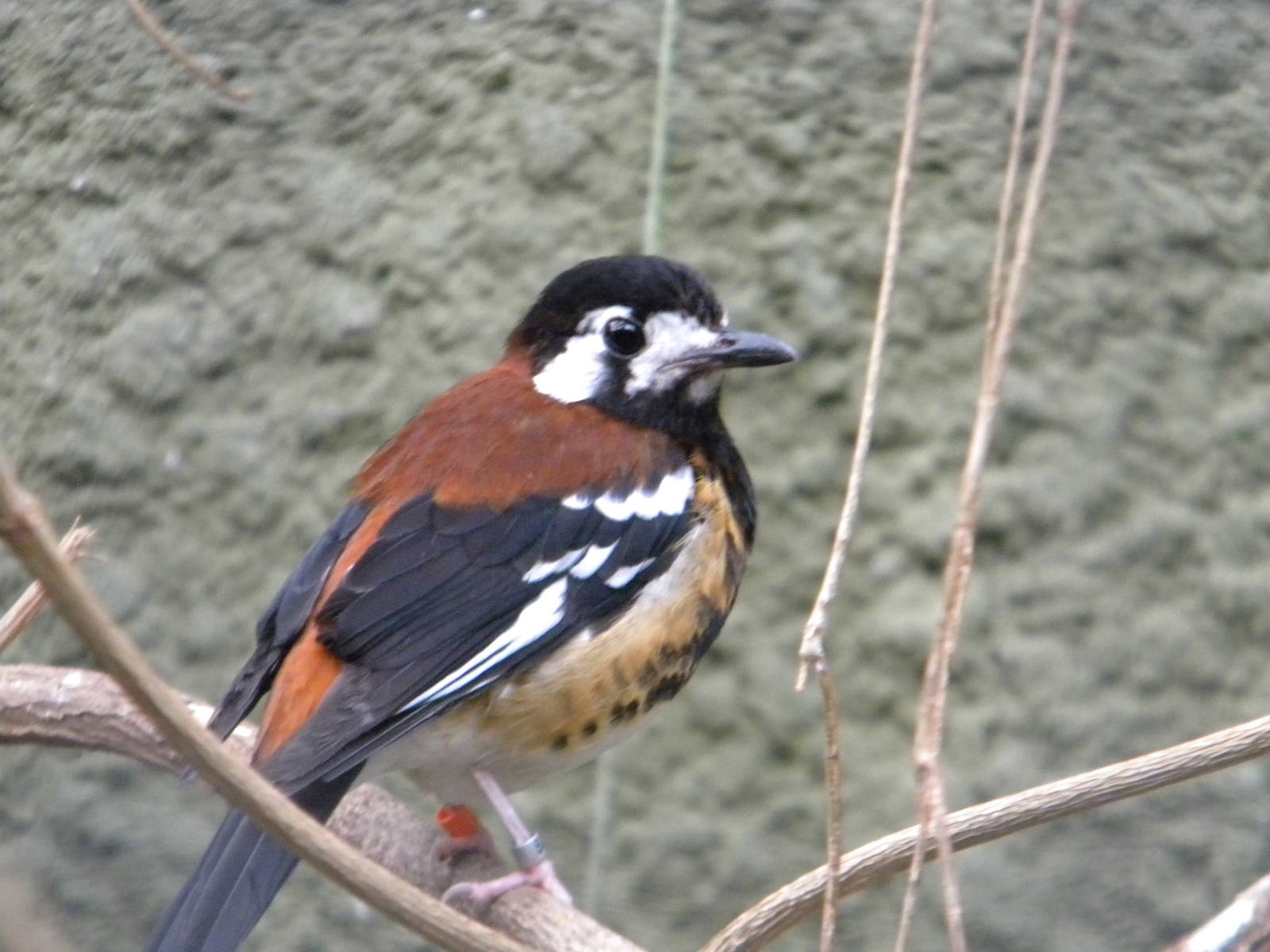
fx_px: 8292
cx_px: 635
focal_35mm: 226
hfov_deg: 8.8
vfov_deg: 6.6
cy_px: 476
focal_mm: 41
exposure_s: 1/22
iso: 800
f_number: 5.4
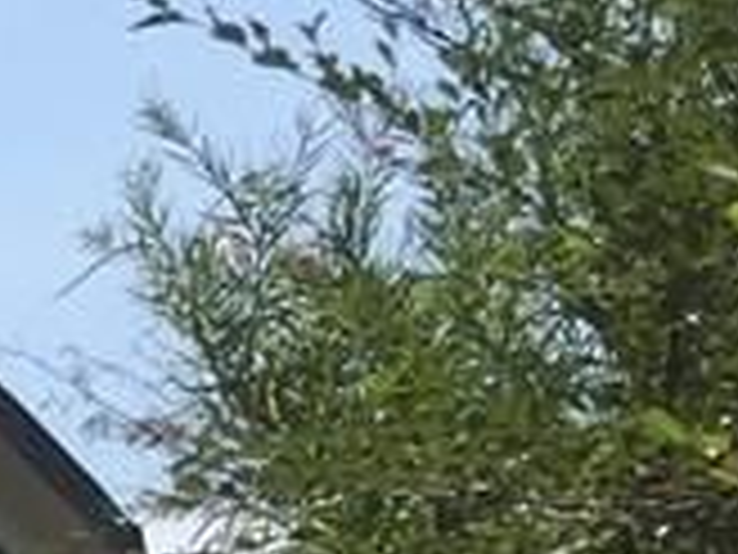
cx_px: -1386
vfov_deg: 7.6
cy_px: 1360
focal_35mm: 181
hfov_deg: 9.1
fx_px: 3859
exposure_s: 1/2825
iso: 32
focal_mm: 4.15
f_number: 2.2
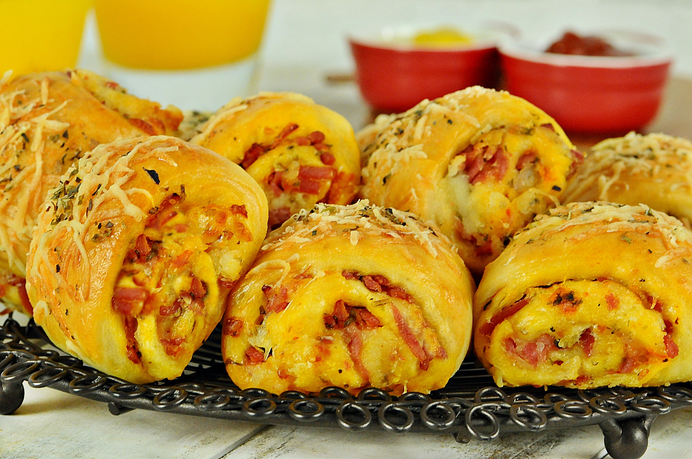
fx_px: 3024
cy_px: 230
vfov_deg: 8.7
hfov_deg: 13.1
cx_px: 346
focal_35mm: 158
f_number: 13
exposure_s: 1/13
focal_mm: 105
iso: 1250
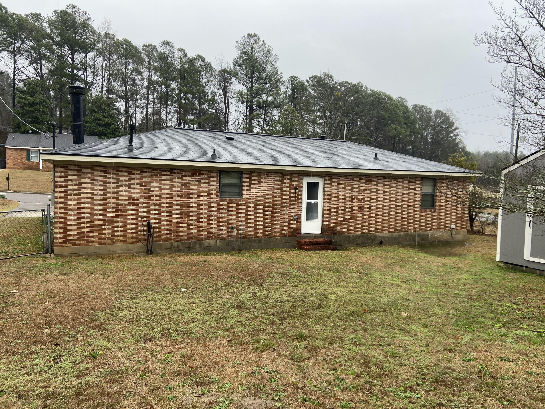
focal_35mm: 26
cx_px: 272
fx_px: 409
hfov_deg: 67.3
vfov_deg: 53.1
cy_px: 204
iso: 32
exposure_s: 1/497
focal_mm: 4.25
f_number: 1.8
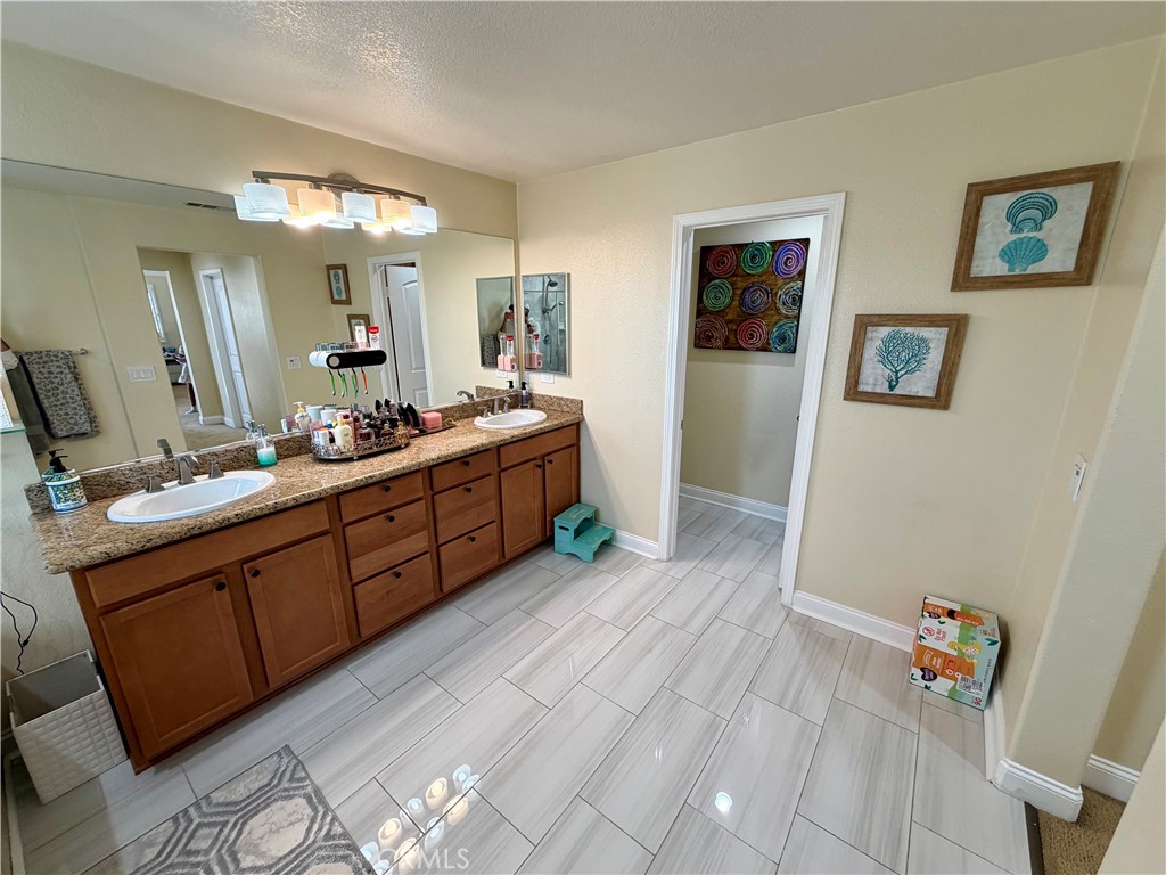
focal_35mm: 14
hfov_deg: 102.1
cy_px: 438
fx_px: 472
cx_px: 583
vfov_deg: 85.7
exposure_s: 1/120
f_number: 2.2
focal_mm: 2.22
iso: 100
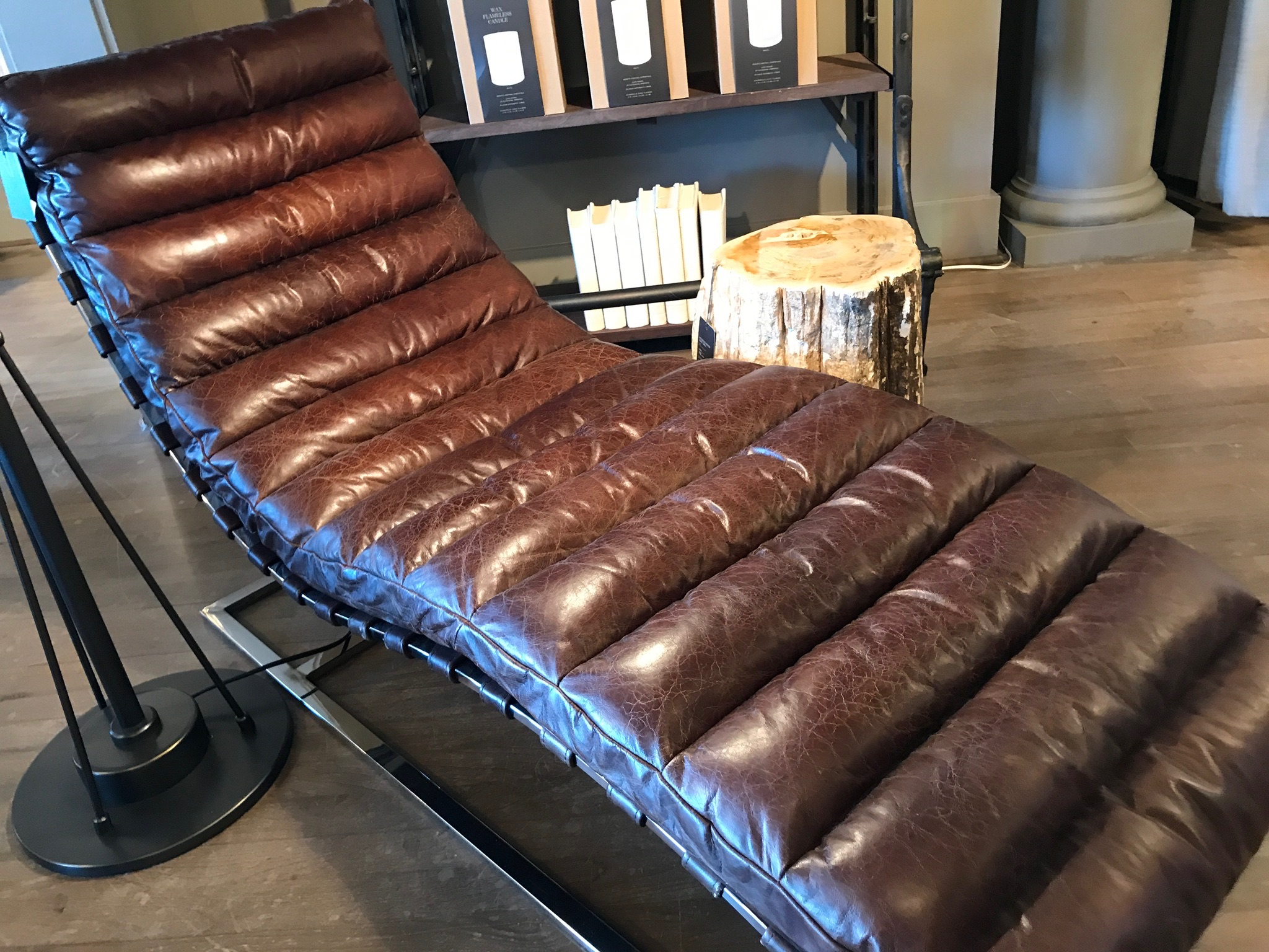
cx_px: 634
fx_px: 1026
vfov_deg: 49.7
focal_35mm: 28
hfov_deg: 63.4
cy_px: 476
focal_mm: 3.99
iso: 100
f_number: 1.8
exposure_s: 1/13
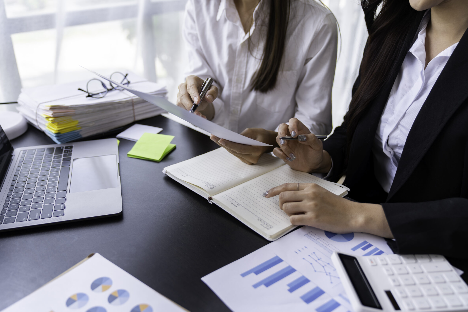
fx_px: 429
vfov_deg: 40.0
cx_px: 234
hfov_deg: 57.2
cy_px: 156
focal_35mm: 33
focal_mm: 33
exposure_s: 1/250
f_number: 2.8
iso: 200
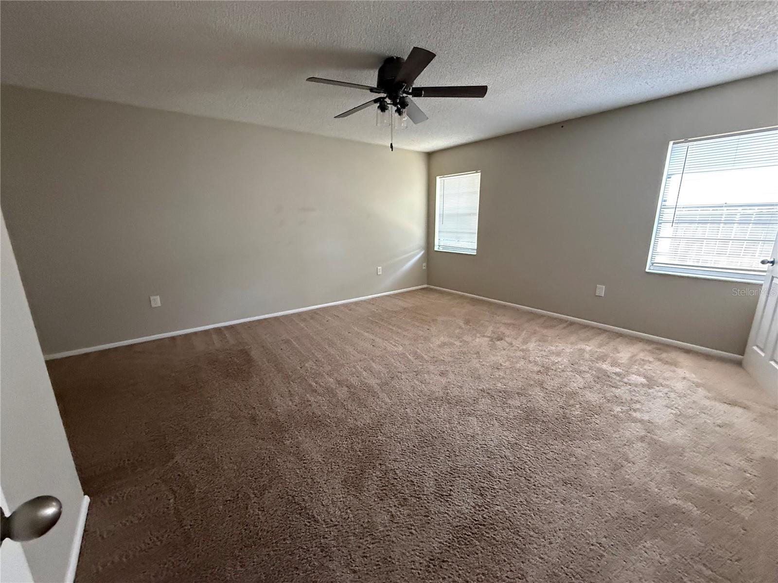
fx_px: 315
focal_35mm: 14
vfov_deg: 85.7
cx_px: 389
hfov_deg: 102.1
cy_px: 292
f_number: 2.2
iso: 800
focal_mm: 2.22
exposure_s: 1/60
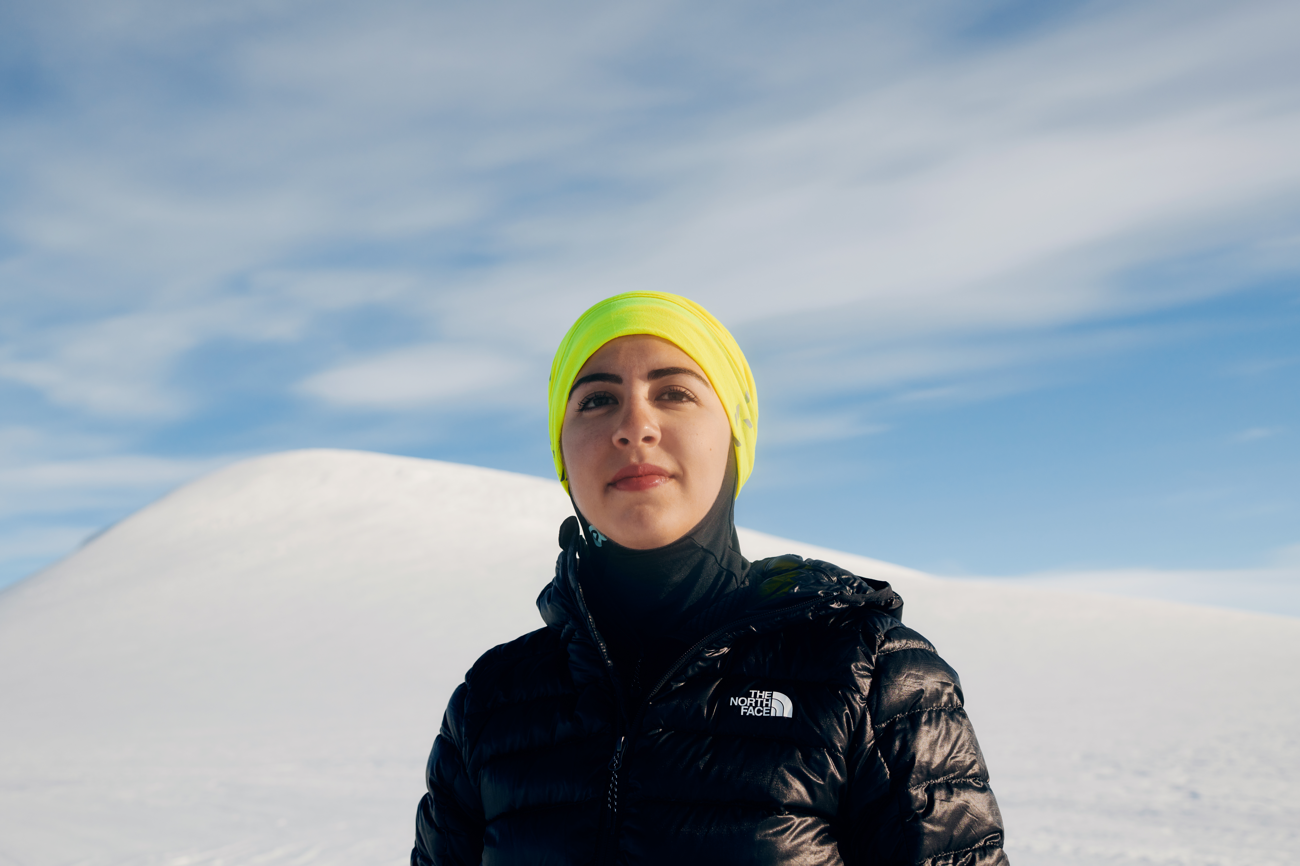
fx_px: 1264
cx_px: 650
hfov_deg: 54.4
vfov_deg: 37.9
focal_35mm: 35
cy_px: 433
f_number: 5.6
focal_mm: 35
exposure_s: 1/2000
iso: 100
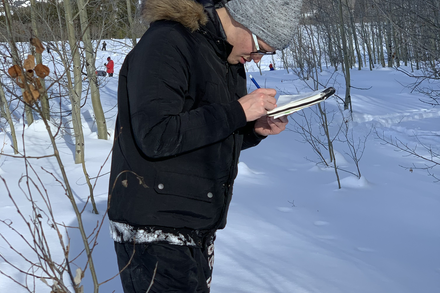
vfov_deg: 18.7
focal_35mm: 73
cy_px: 122
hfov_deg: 27.7
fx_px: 892
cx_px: 219
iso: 16
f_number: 2.4
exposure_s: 1/1043
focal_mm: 6
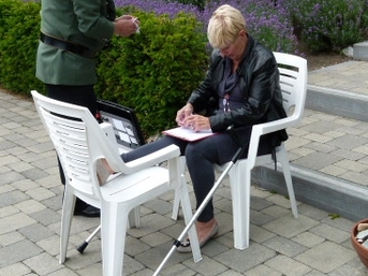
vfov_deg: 26.0
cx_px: 193
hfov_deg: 34.4
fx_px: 595
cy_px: 97
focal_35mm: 56
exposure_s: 1/400
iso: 100
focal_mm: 5.8
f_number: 4
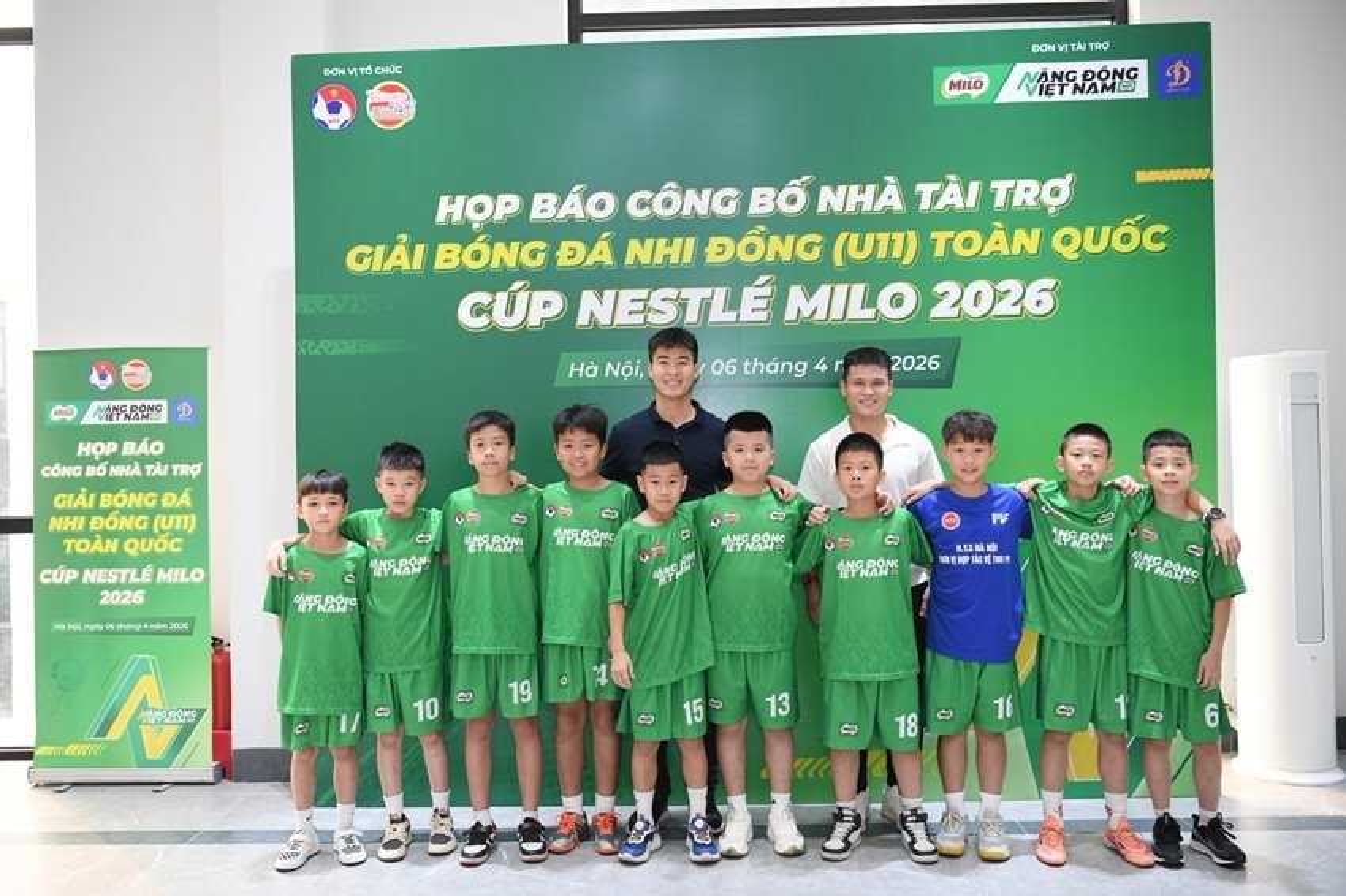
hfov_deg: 58.7
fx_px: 1196
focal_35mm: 32
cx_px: 673
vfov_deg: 41.1
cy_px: 448
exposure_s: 1/160
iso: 1250
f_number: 3.2
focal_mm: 32
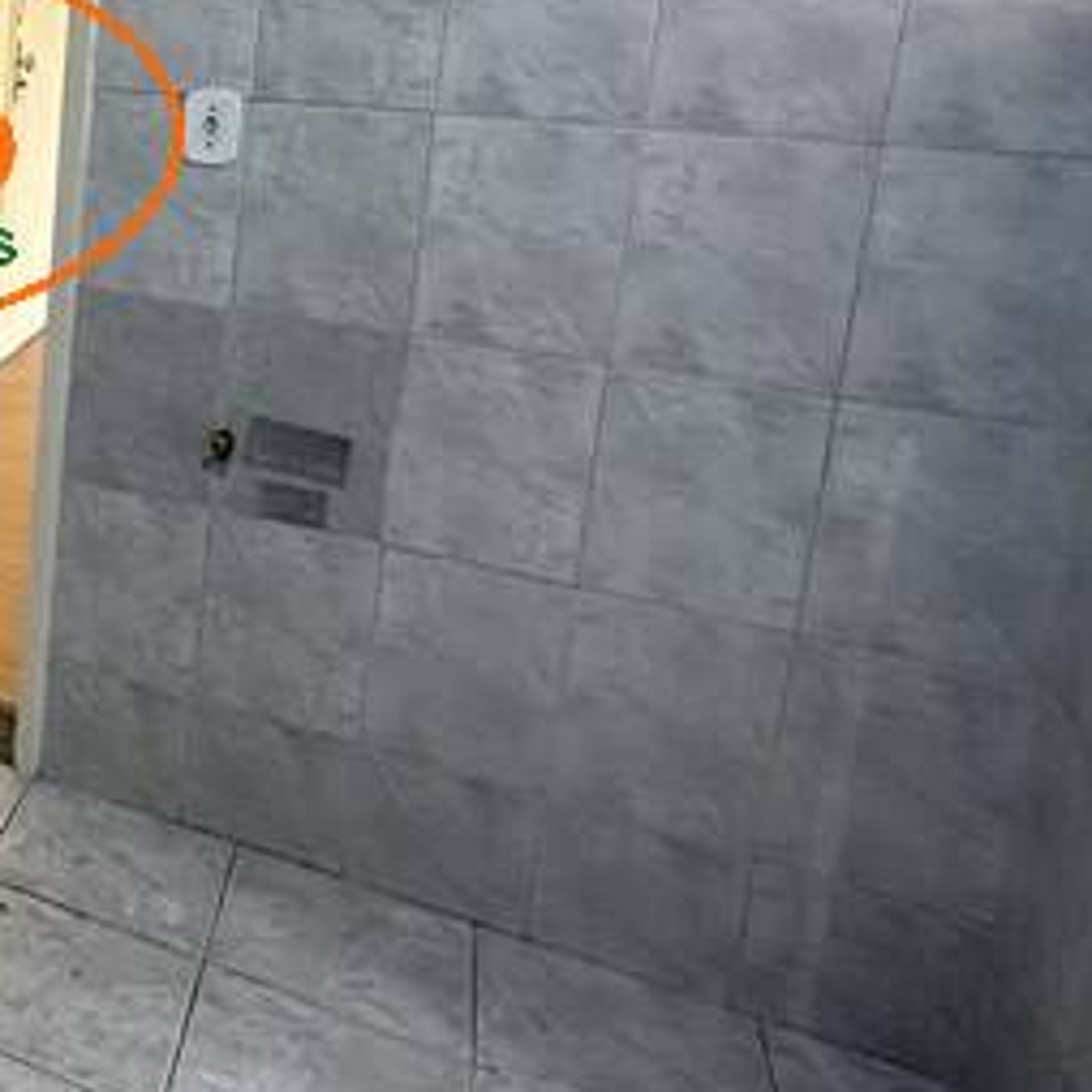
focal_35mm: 39
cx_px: -417
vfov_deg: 40.4
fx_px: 1392
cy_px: 163
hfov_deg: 30.6
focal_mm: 2.22
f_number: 2.2
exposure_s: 1/60
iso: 160
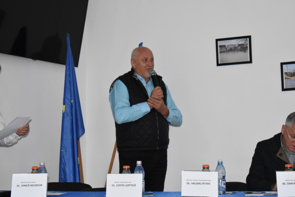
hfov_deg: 24.6
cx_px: 148
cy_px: 98
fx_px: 676
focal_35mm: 82
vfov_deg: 16.6
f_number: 5.6
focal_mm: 55
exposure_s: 1/60
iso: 2800
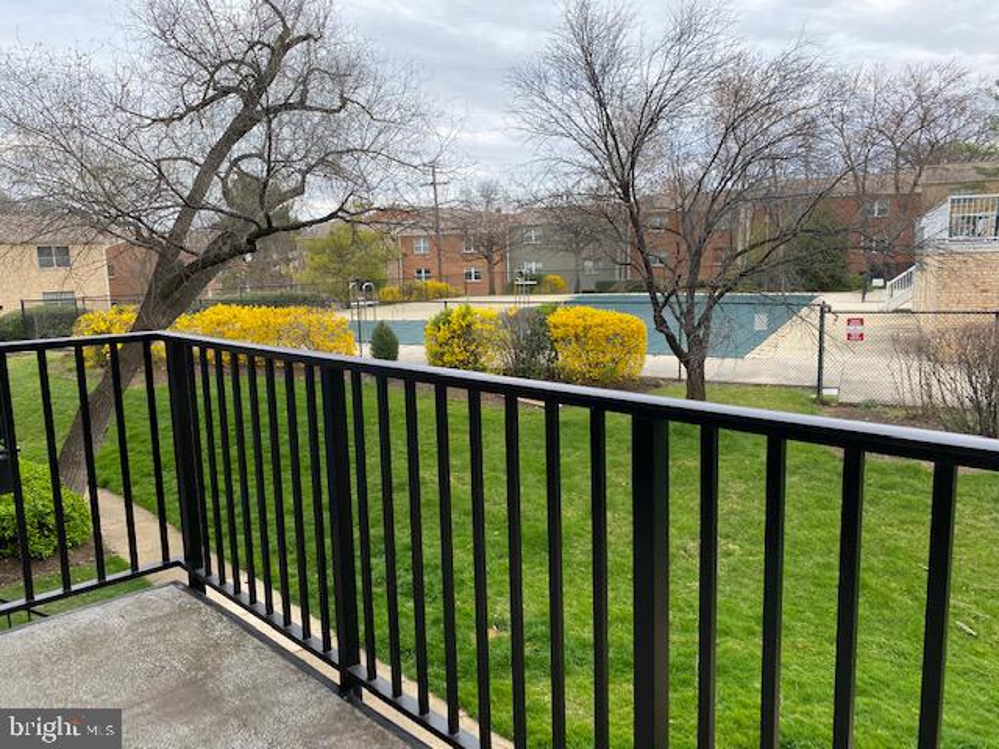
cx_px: 500
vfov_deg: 53.1
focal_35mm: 26
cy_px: 374
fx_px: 750
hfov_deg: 67.3
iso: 32
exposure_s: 1/720
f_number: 1.8
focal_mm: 4.25
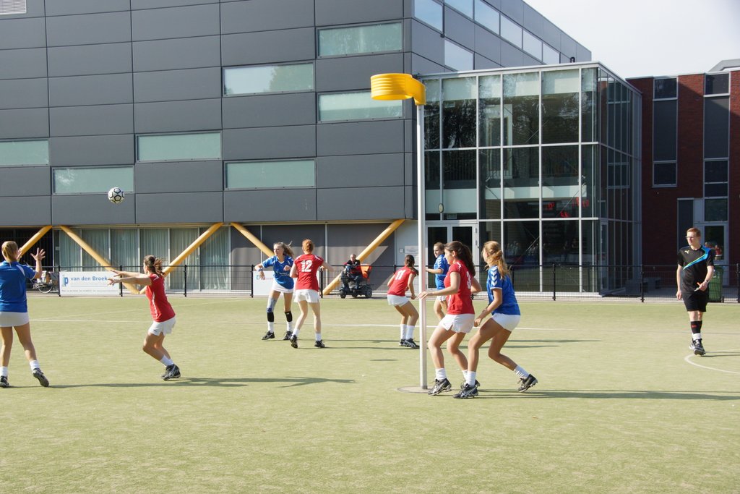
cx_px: 370
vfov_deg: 25.8
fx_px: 1079
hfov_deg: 37.8
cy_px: 247
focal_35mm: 52
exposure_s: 1/500
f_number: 9
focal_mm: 35
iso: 400
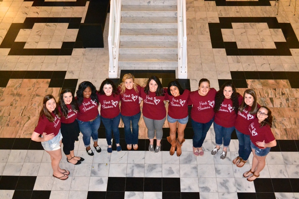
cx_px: 150
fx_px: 424
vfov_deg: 26.5
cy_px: 100
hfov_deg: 38.9
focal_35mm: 51
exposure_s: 1/60
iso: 3200
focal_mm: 34
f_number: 5
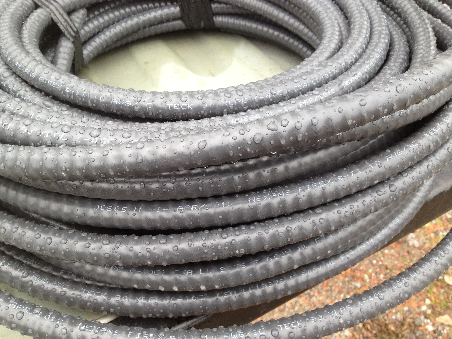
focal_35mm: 35
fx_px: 457
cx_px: 226
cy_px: 170
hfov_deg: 52.6
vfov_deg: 40.7
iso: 64
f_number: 2.4
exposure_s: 1/120
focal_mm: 4.28
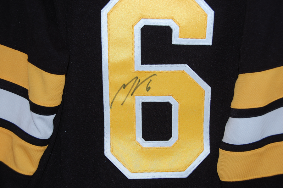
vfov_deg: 23.7
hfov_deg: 35.1
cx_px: 142
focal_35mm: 57
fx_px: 448
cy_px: 94
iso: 200
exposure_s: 1/125
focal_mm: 38
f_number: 5.6
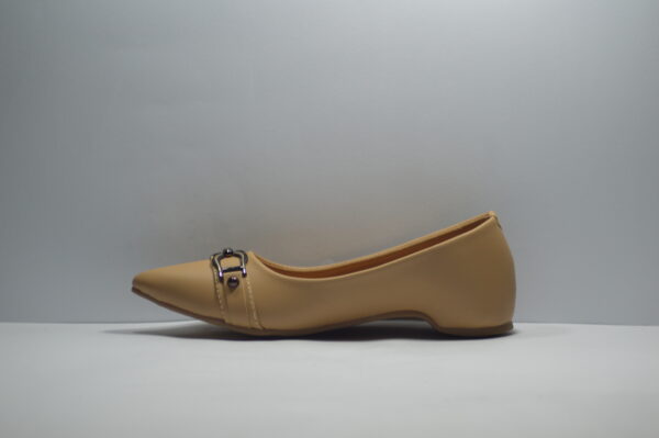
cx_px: 330
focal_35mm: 202
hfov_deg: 10.2
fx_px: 3704
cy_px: 219
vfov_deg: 6.8
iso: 400
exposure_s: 1/160
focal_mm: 135
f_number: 4.2
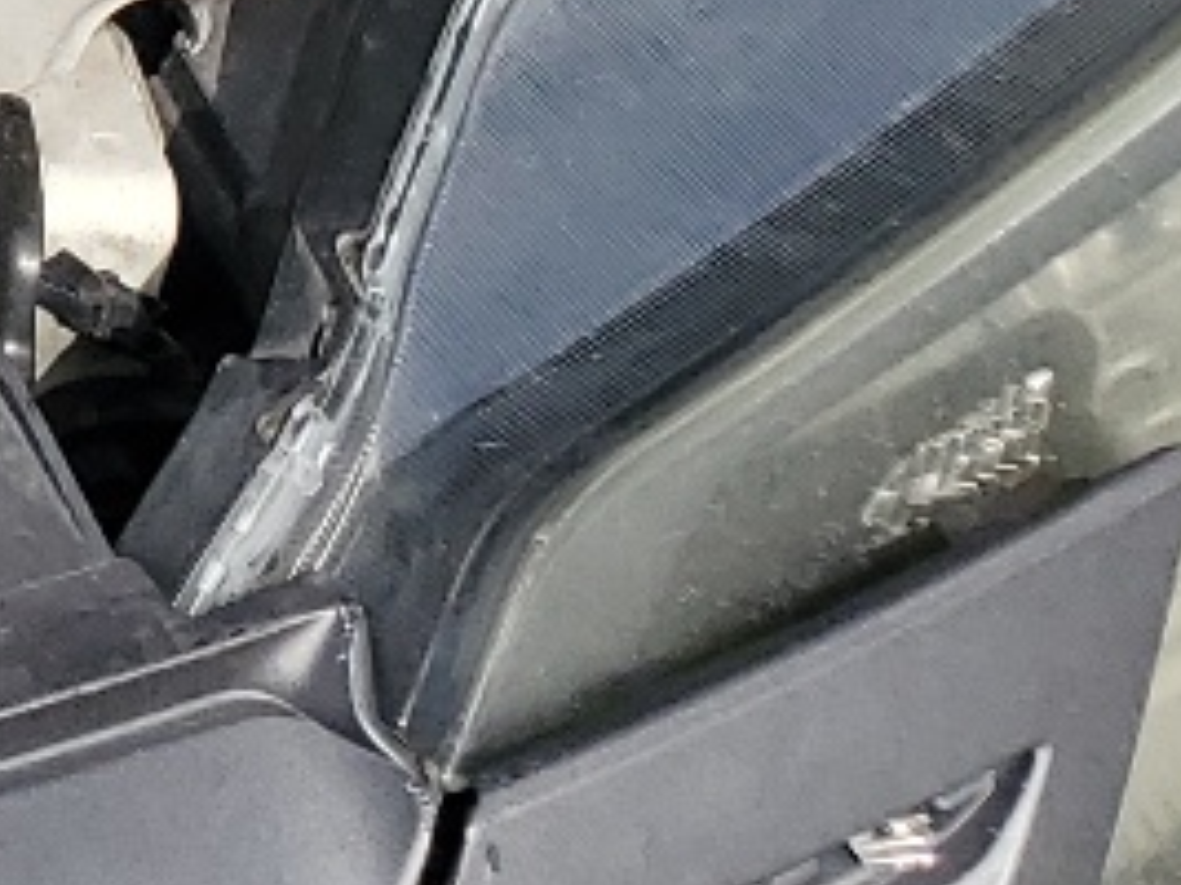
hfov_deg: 10.4
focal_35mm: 156
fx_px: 5320
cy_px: -1018
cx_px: -1942
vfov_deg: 8.8
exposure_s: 1/2500
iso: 50
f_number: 1.5
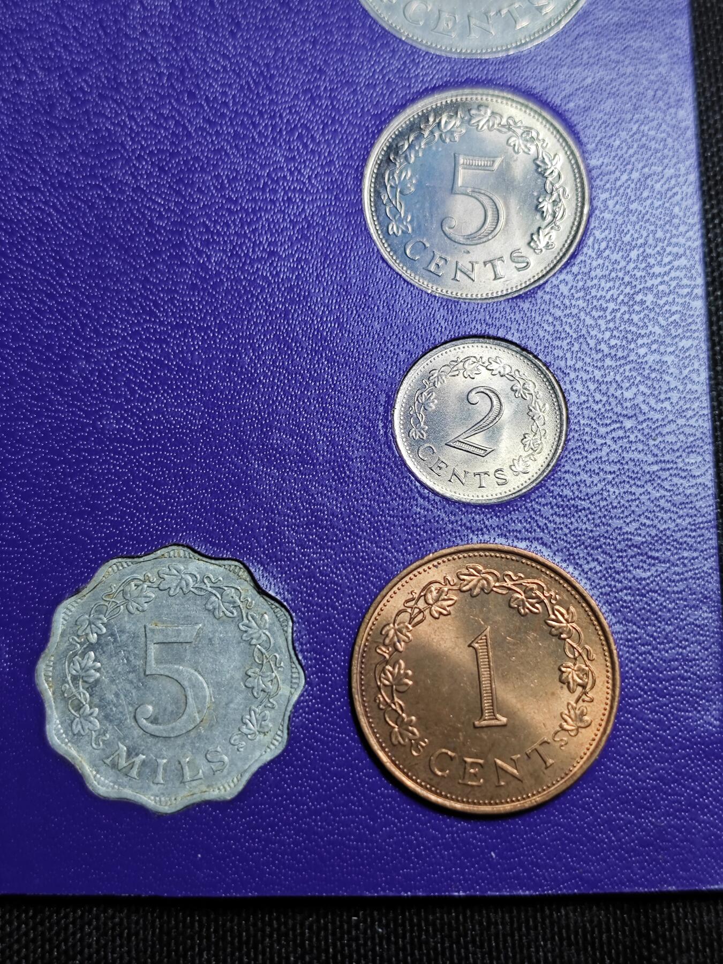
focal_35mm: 49
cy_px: 482
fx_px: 1365
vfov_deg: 38.9
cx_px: 362
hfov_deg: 29.7
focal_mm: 5.84
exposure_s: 1/100
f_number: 1.6
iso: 125
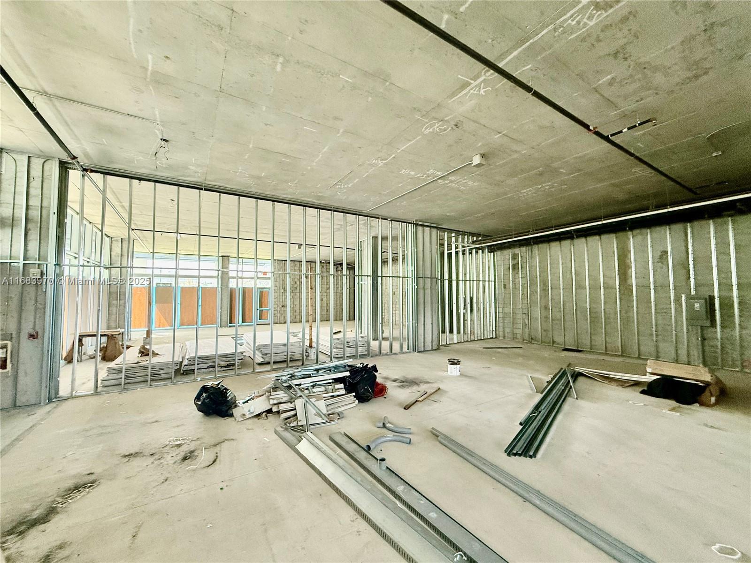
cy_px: 282
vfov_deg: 85.7
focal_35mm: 14
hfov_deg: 102.1
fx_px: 304
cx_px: 376
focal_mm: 2.22
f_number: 2.2
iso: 320
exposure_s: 1/99
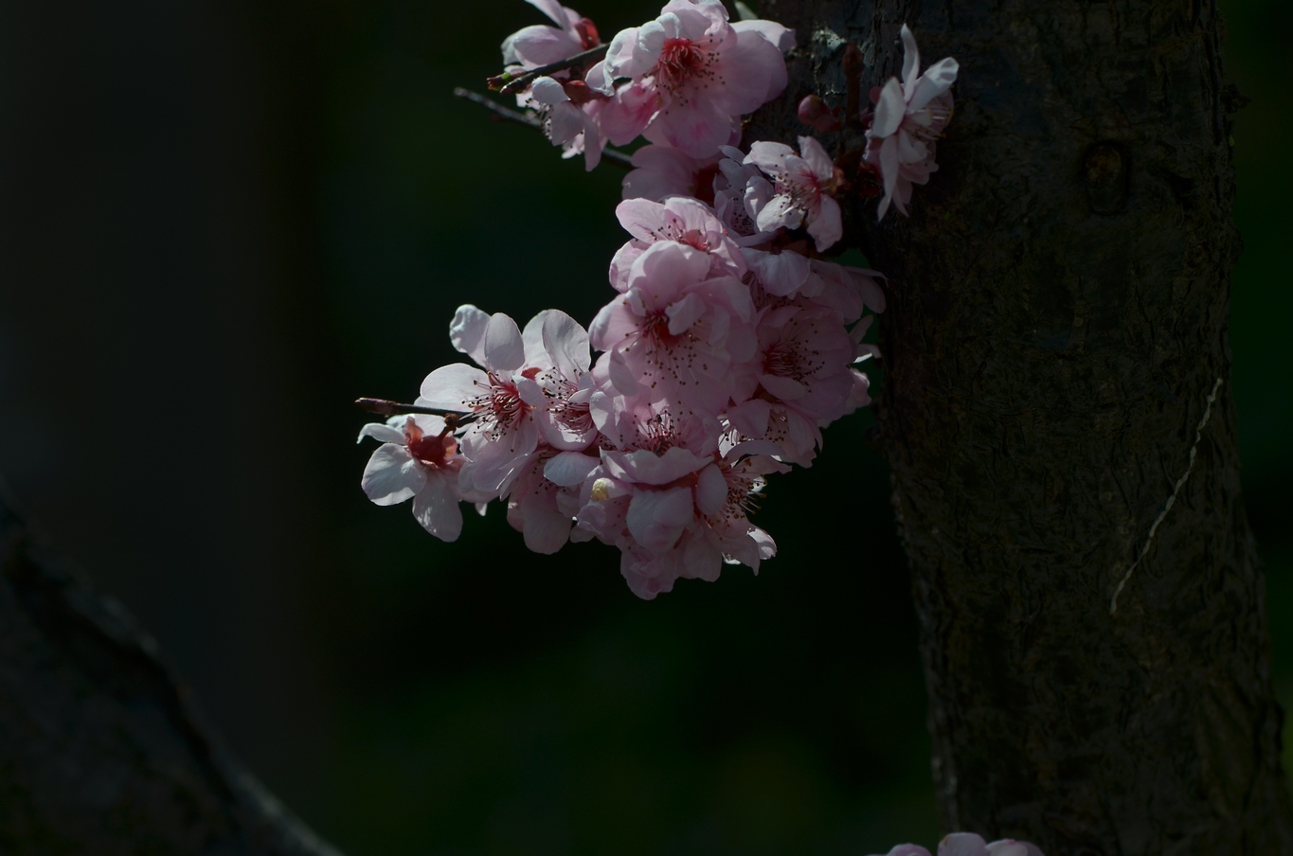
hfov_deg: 11.2
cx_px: 682
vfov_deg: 7.4
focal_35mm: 185
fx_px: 6616
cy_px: 407
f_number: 5.6
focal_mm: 105
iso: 100
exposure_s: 1/1250
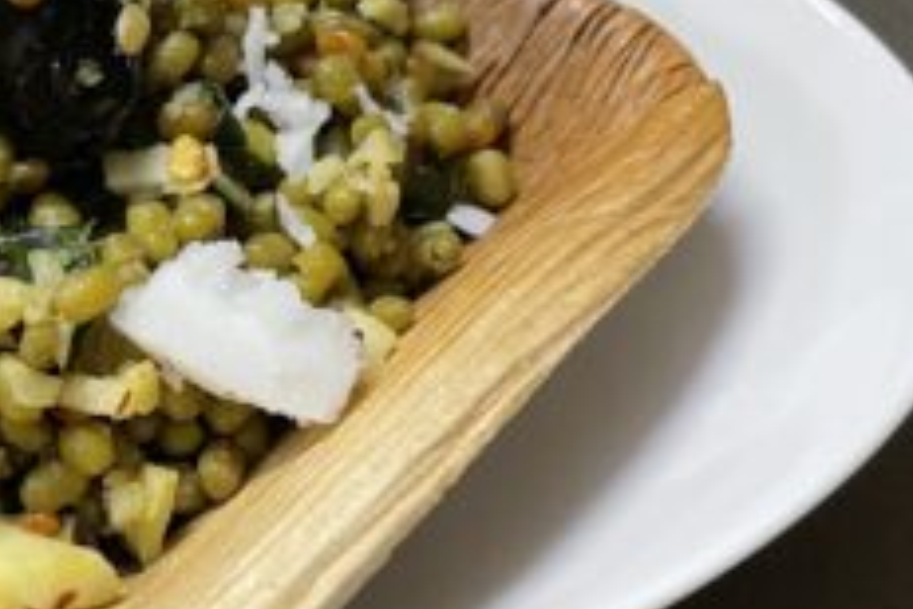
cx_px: 130
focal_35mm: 68
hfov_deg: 28.7
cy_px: 263
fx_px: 1724
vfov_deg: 20.0
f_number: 1.6
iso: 320
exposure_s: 1/50
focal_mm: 4.2
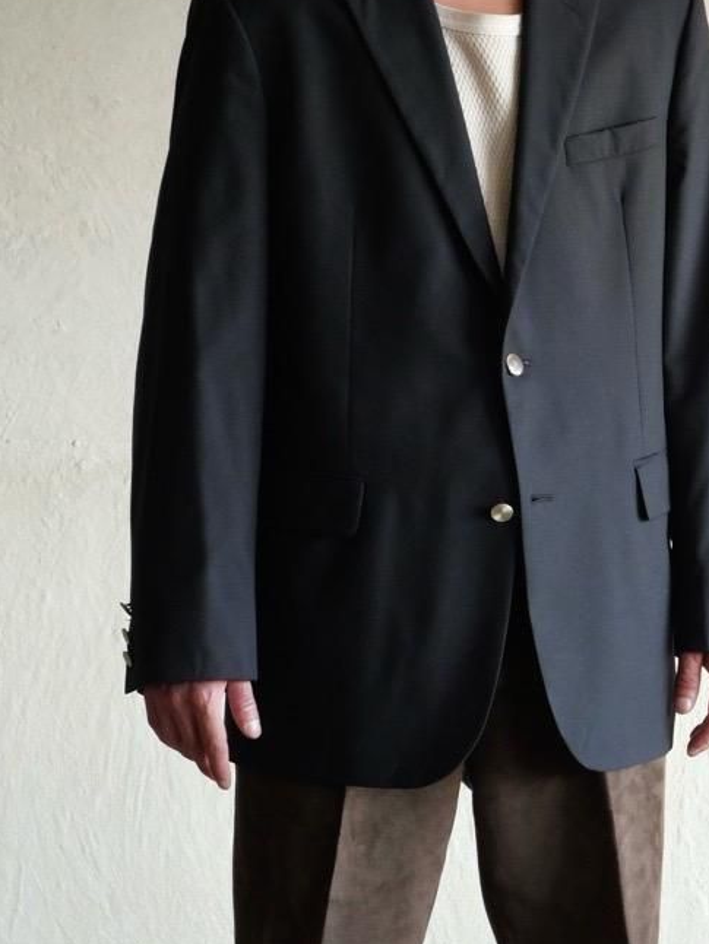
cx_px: 462
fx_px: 3602
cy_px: 392
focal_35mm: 132
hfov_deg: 11.2
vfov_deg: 14.9
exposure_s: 1/80
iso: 3200
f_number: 3.9
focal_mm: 50
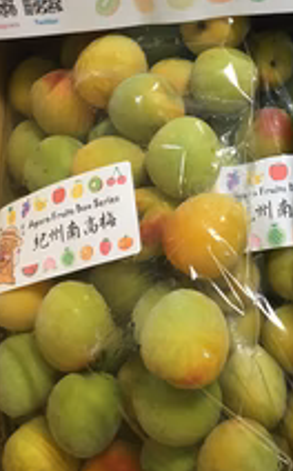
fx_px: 743
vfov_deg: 34.3
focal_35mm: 58
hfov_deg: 21.8
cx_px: 269
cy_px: 113
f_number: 2.2
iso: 50
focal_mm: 4.15
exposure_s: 1/30
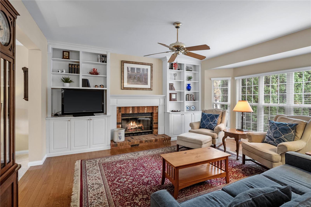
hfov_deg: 90.0
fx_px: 155
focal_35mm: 18
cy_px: 104
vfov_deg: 67.4
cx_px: 156
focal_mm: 9
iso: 400
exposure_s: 1/3
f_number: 6.3
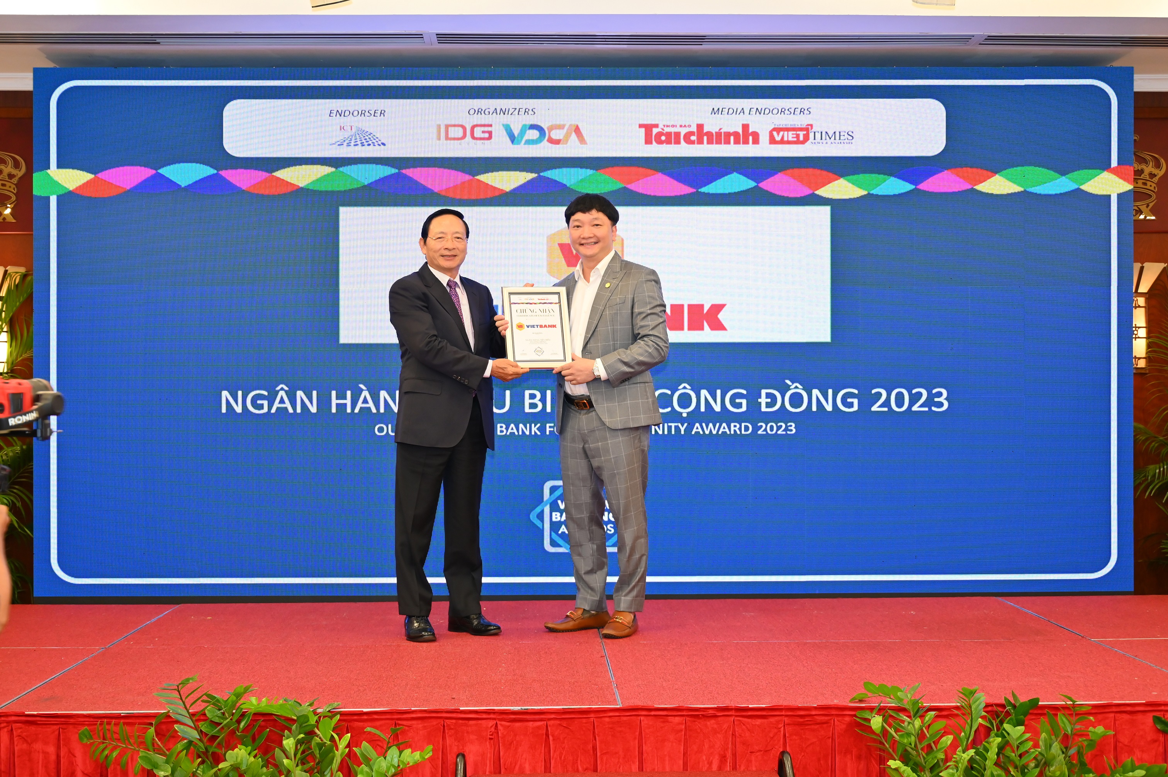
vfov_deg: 29.8
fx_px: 1459
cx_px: 584
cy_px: 388
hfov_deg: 43.6
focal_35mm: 45
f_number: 4
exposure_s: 1/100
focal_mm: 45
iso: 1250
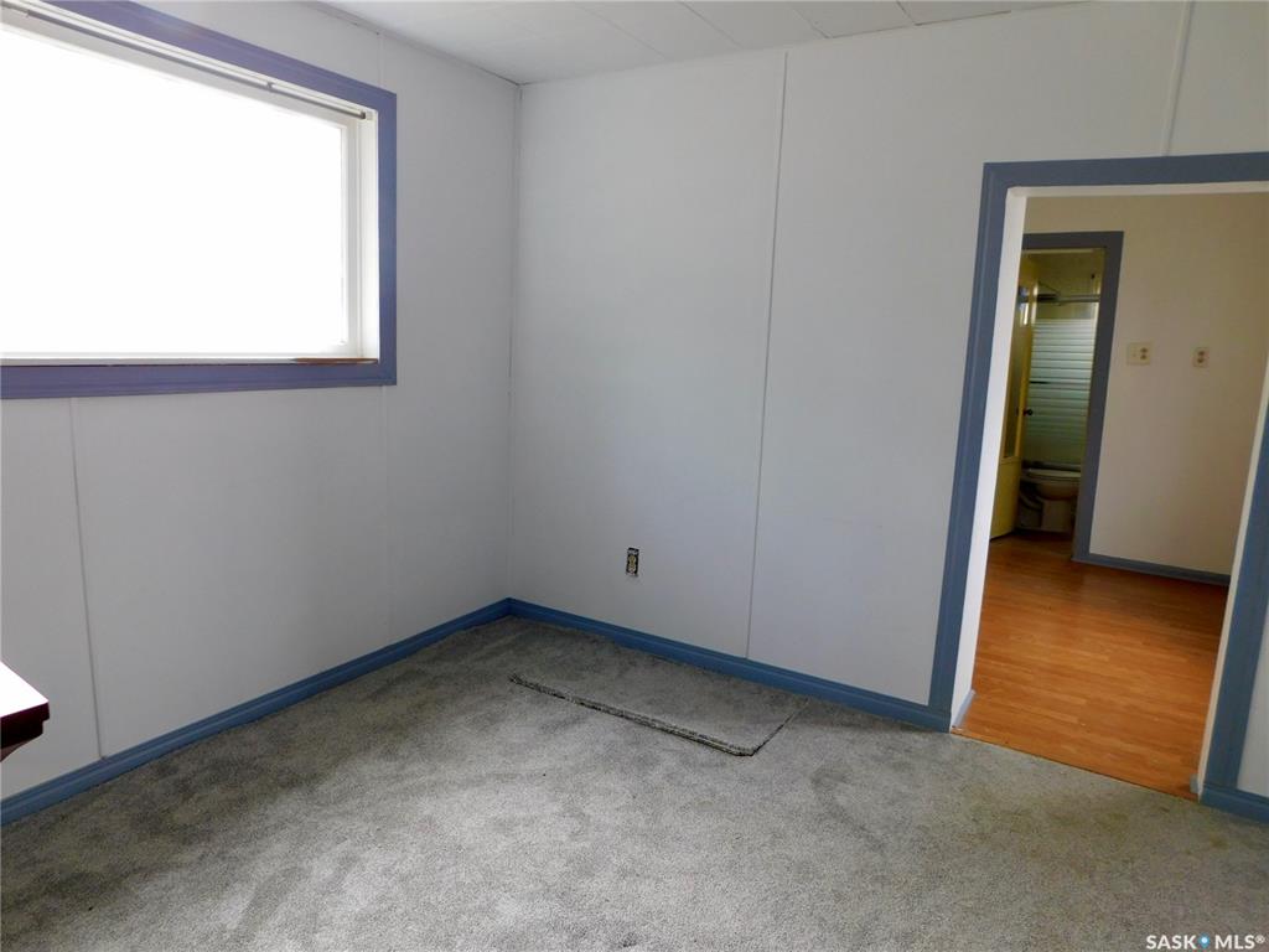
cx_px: 634
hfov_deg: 73.9
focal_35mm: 23
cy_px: 476
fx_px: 843
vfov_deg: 58.9
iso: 125
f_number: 3
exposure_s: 1/40
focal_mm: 4
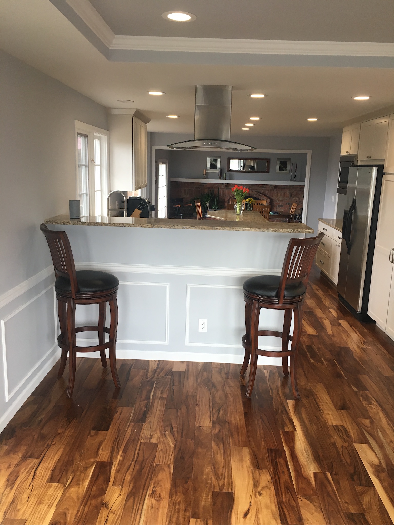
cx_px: 197
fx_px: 440
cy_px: 262
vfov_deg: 61.7
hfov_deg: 48.2
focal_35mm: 29
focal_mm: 4.15
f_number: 2.2
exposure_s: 1/40
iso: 32
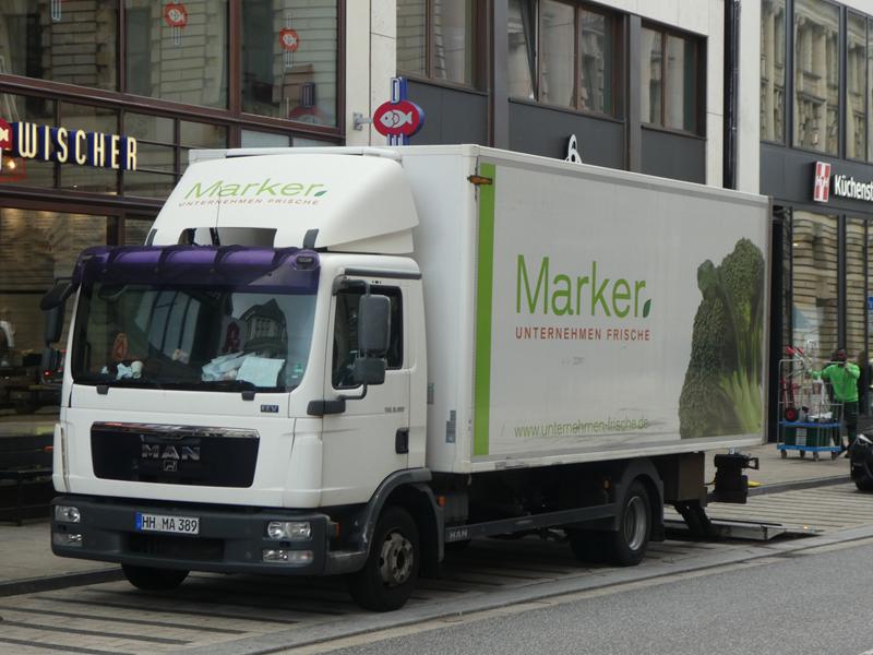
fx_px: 2118
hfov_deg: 23.3
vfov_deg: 17.6
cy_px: 328
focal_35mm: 84
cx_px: 436
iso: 160
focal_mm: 15
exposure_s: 1/80
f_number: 4.8
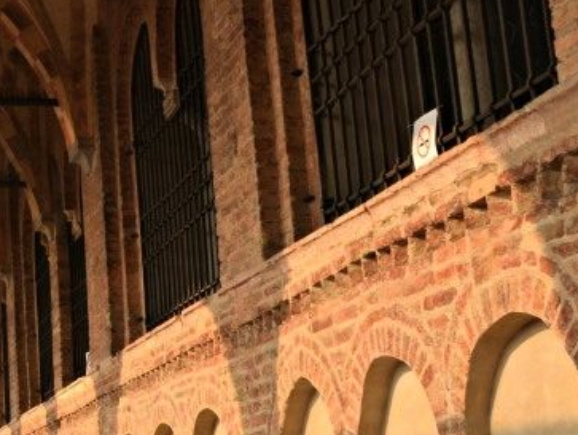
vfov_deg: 20.1
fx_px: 1220
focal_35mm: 73
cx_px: -196
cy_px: 301
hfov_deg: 23.3
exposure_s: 1/250
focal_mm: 18
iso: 200
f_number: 10
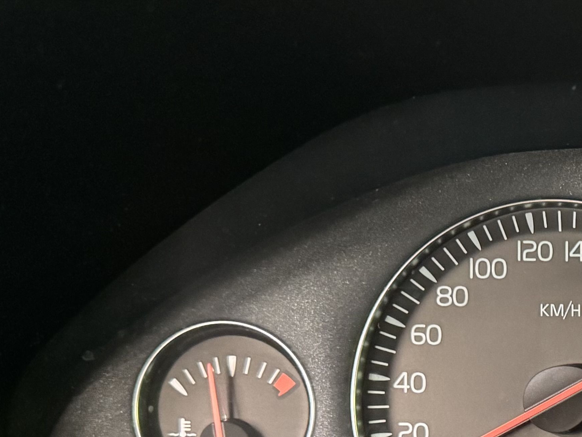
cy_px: 429
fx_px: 1328
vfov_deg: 18.2
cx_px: 748
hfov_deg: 22.3
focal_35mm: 79
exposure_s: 1/33
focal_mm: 6.76
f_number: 1.78
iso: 800
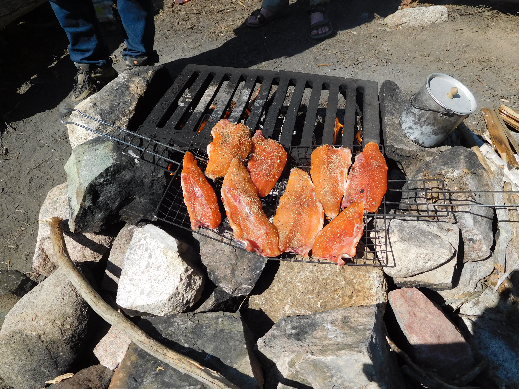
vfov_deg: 54.9
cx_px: 260
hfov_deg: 69.4
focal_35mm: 25
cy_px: 194
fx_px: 375
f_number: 6.8
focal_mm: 4.5
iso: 125
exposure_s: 1/400
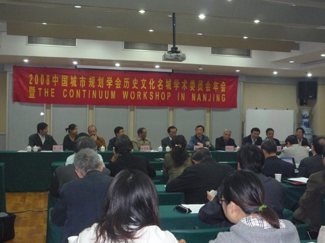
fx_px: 441
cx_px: 162
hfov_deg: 40.4
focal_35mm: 47
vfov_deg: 30.9
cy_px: 122
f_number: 4.7
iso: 800
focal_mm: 8.2
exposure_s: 1/40
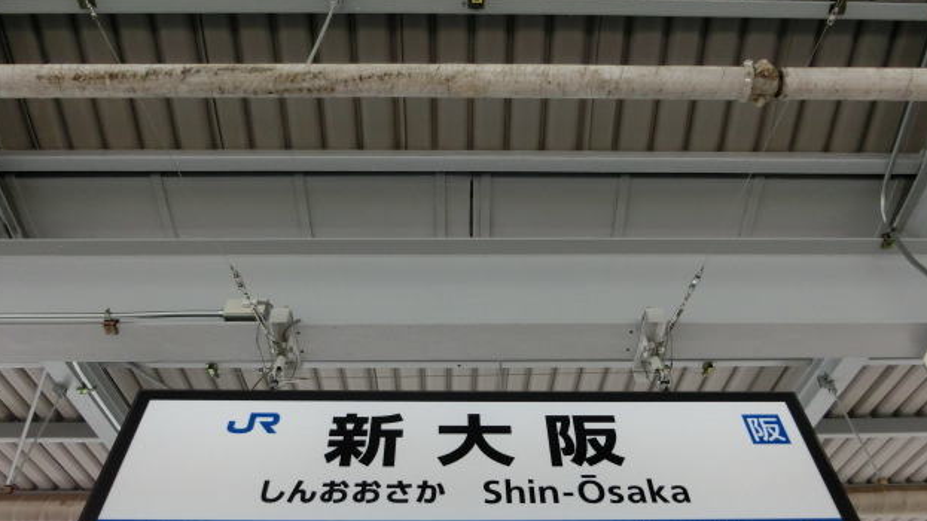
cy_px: 329
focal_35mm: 28
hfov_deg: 67.9
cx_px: 467
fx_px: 688
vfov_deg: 41.1
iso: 200
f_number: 3.5
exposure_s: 1/125
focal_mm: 4.5
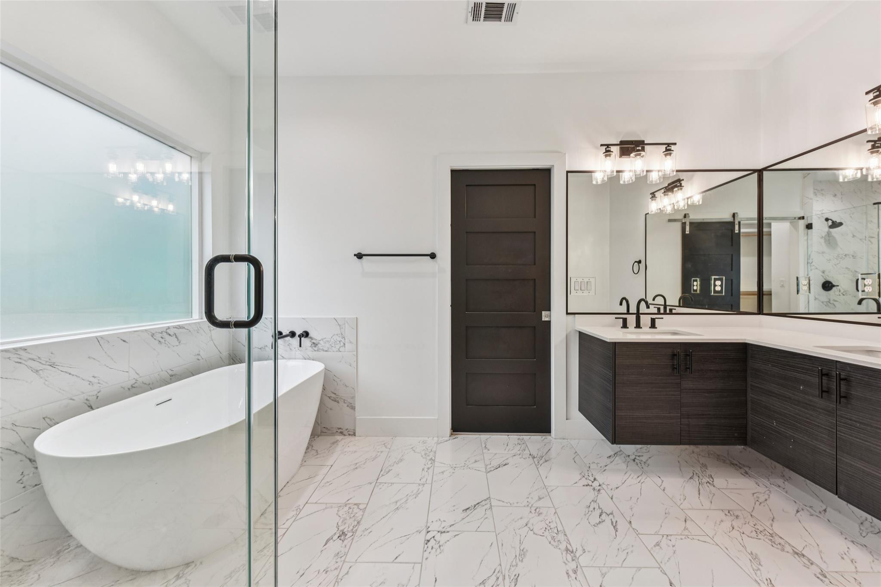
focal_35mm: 14
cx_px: 440
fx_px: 343
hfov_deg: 104.3
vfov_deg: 81.2
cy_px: 294
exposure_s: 1/15
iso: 180
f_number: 8
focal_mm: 14
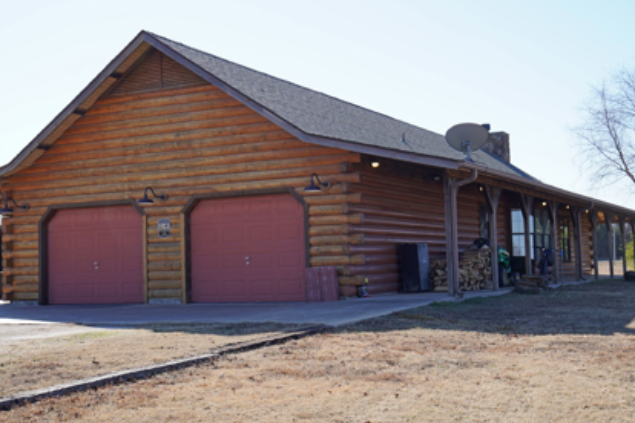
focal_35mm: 51
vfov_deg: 26.7
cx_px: 313
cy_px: 213
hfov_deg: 39.2
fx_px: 891
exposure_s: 1/160
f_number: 6.3
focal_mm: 31
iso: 100
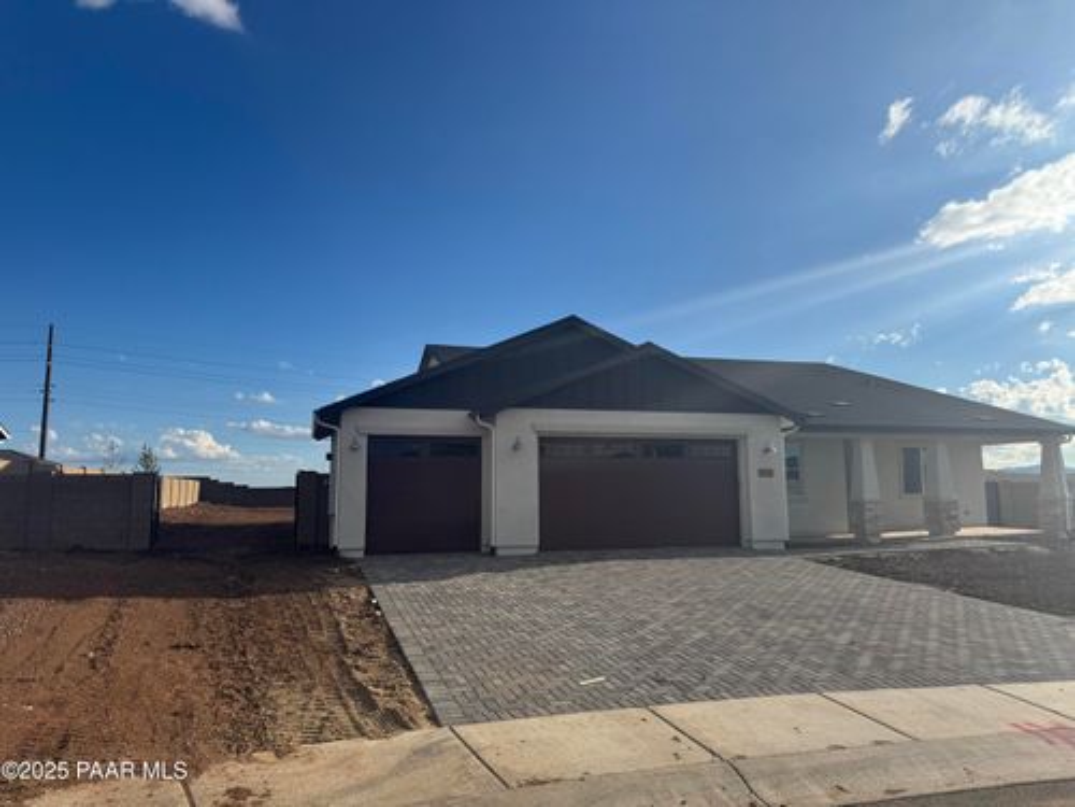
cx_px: 538
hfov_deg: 71.6
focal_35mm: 24
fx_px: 745
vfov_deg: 56.8
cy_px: 404
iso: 80
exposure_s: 1/7092
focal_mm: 6.76
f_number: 1.78
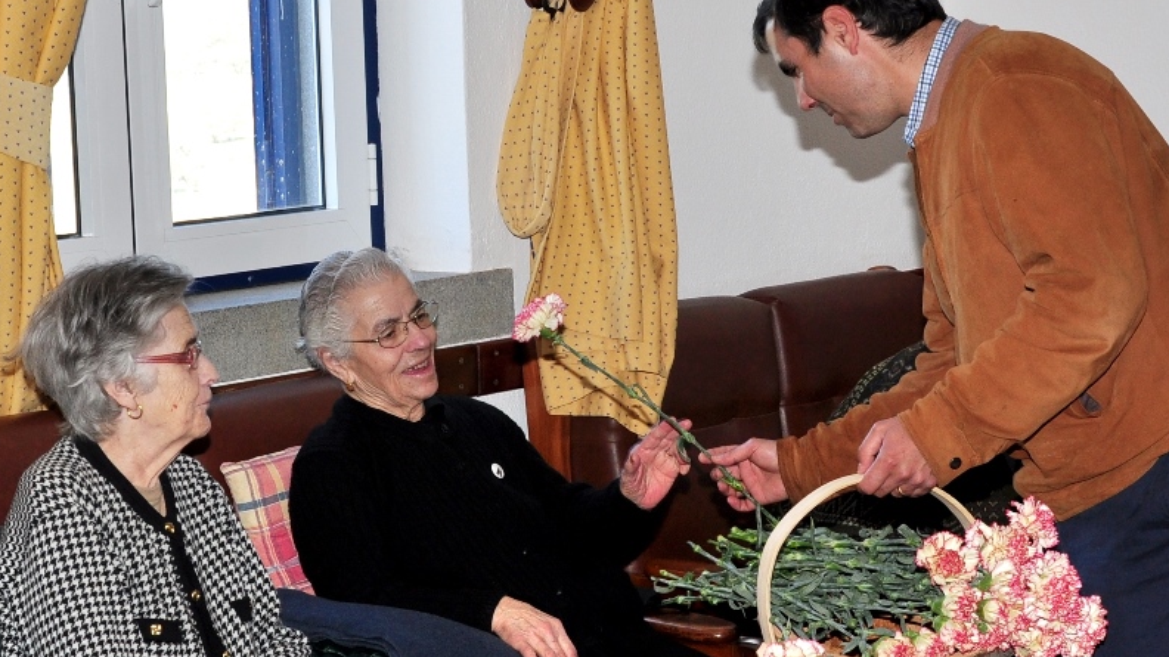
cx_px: 583
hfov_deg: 38.5
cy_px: 322
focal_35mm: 54
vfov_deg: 22.2
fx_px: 1673
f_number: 8
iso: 200
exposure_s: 1/60
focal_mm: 34
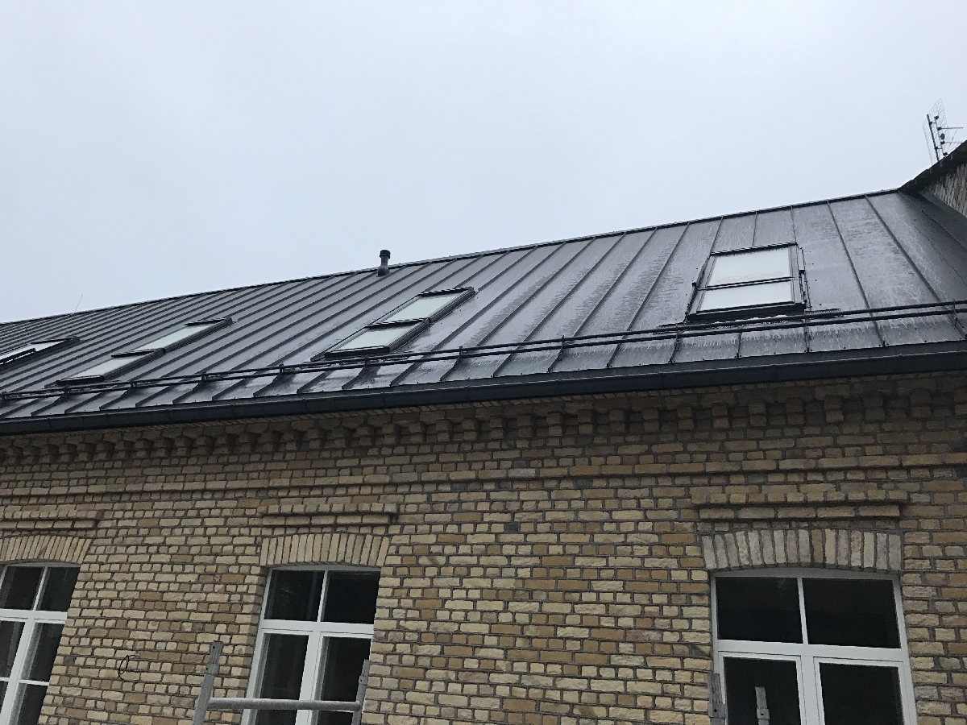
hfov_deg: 63.4
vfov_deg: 49.7
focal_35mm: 28
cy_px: 362
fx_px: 782
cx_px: 484
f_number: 1.8
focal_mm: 3.99
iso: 32
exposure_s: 1/33
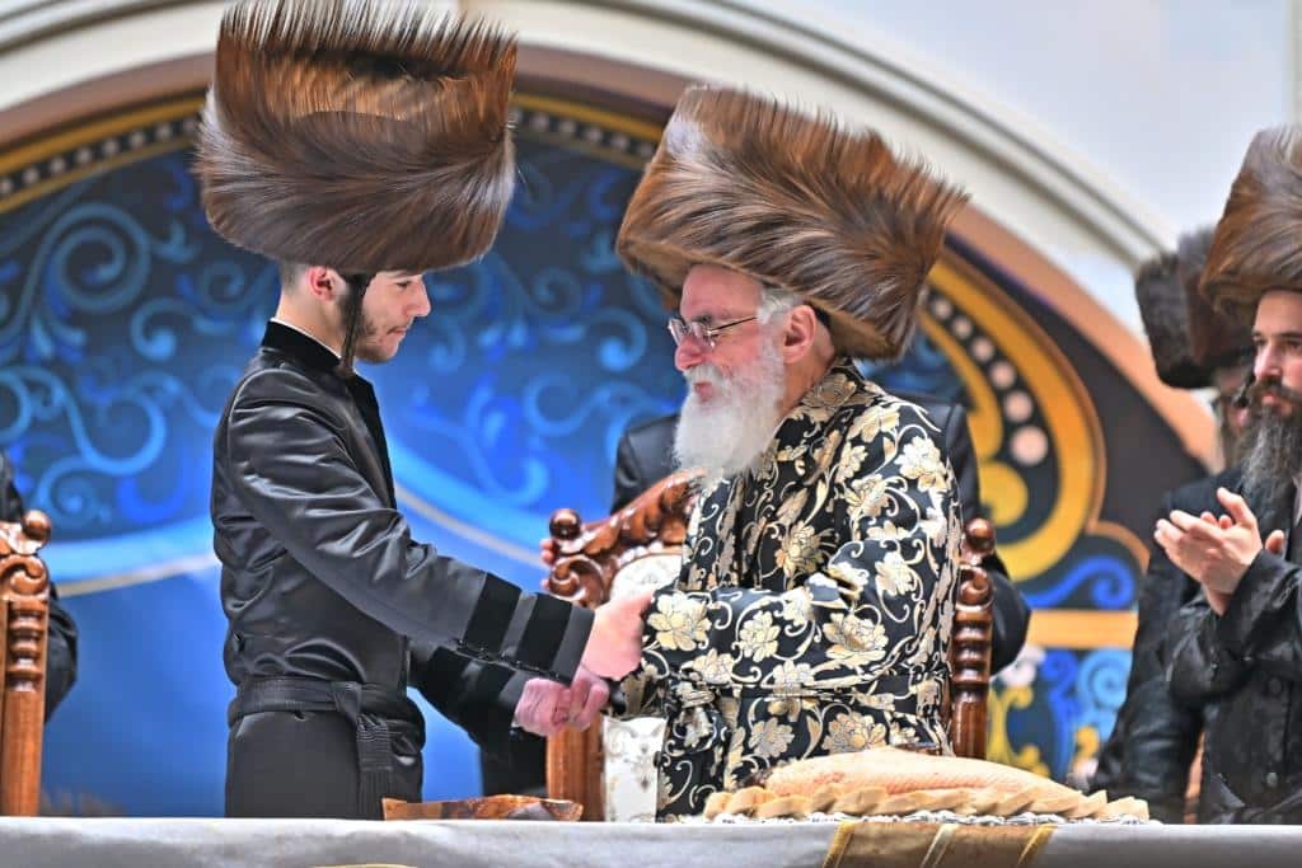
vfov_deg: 4.6
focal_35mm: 300
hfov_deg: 6.9
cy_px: 434
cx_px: 651
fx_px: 10851
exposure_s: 1/320
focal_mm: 200
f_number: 2.8
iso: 500
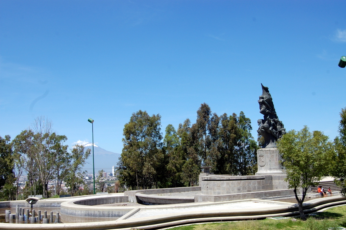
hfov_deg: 43.6
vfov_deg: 29.8
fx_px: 432
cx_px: 173
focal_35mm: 45
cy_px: 115
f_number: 9
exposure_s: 1/320
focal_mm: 30
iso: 200
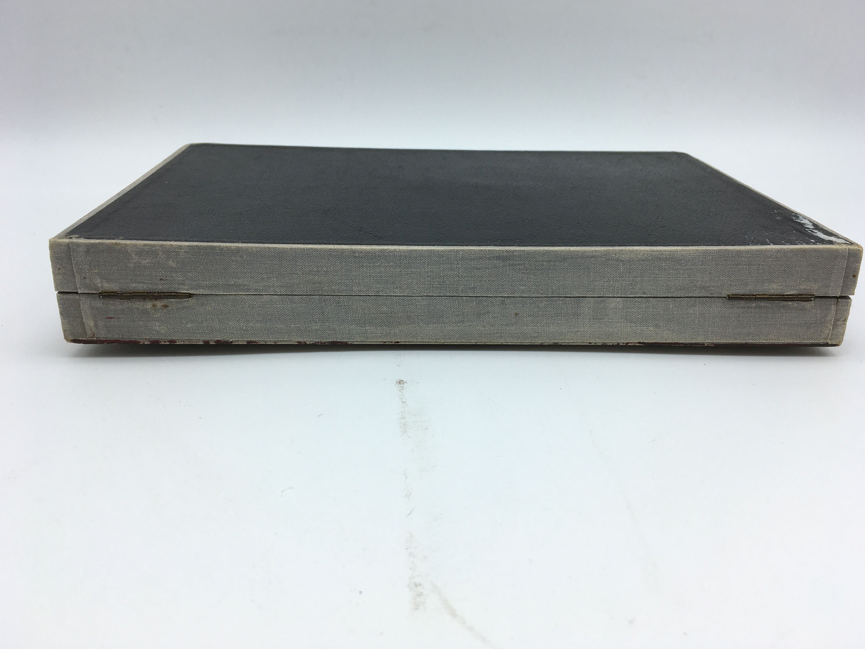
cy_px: 314
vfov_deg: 46.8
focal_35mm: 30
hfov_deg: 60.0
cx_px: 436
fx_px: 750
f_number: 2.2
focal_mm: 4.15
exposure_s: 1/246
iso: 25
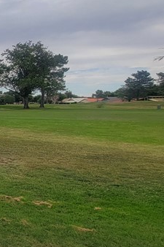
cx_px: -169
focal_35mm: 41
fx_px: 280
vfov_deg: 47.4
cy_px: 114
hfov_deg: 18.8
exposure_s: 1/1814
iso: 50
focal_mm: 2.2
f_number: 2.2
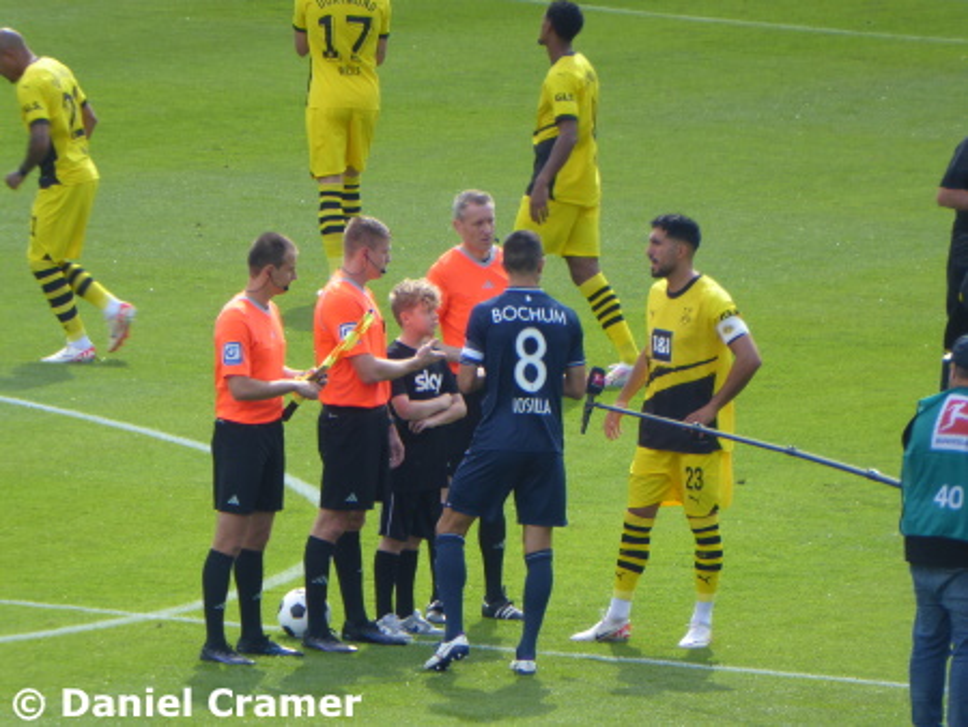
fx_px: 20145
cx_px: 484
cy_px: 364
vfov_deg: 2.1
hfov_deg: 2.8
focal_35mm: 720
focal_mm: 129
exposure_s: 1/125
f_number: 6.4
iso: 100
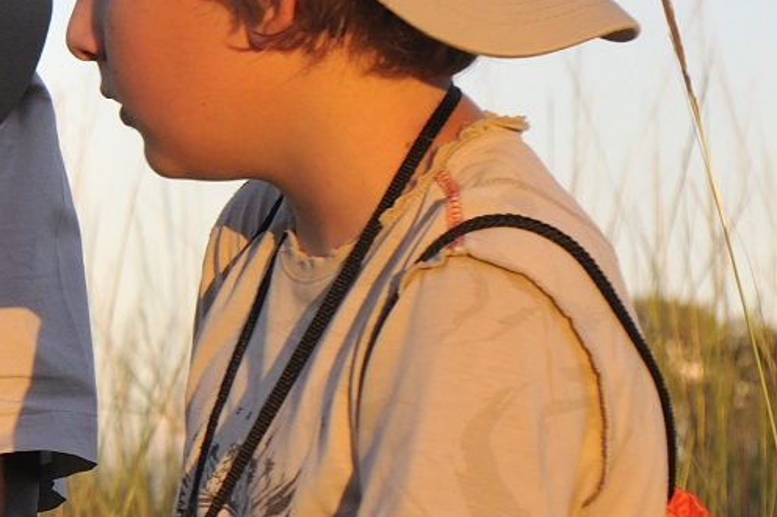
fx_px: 6082
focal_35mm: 282
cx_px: -428
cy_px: 620
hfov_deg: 7.2
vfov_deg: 4.8
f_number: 5
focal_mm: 70
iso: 400
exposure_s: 1/160
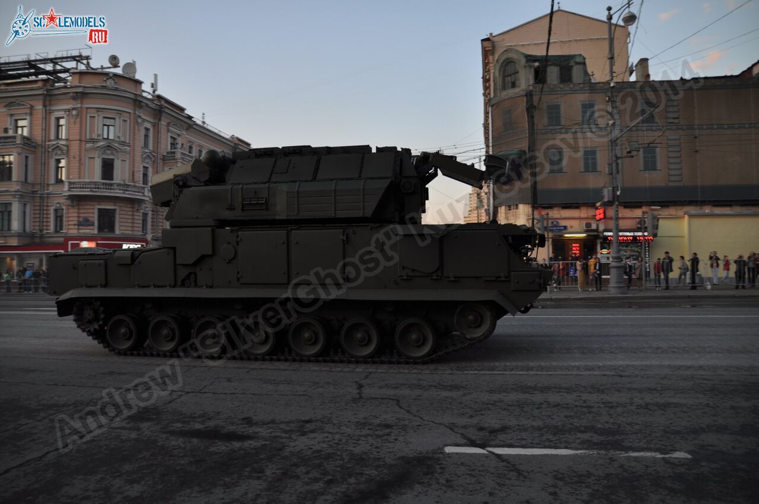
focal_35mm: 26
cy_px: 252
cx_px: 380
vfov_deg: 50.3
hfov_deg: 70.5
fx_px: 537
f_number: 2.8
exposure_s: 1/200
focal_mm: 17
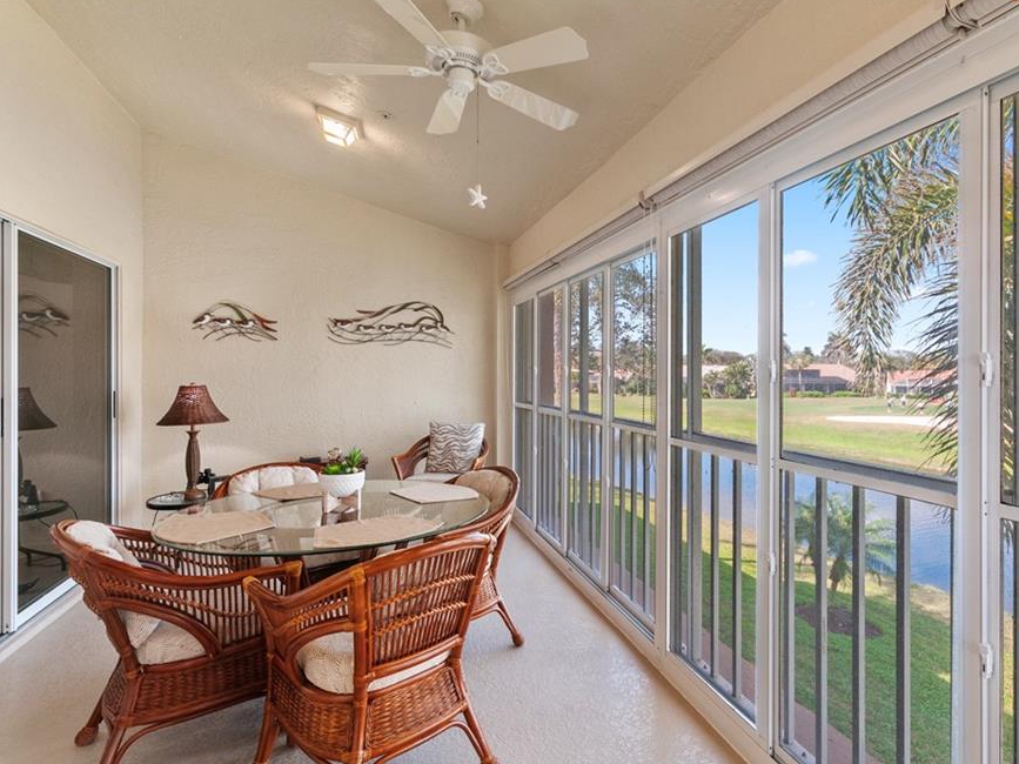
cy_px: 392
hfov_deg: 90.3
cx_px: 591
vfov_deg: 74.7
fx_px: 500
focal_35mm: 17
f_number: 8
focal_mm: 10
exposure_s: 1/6
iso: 200
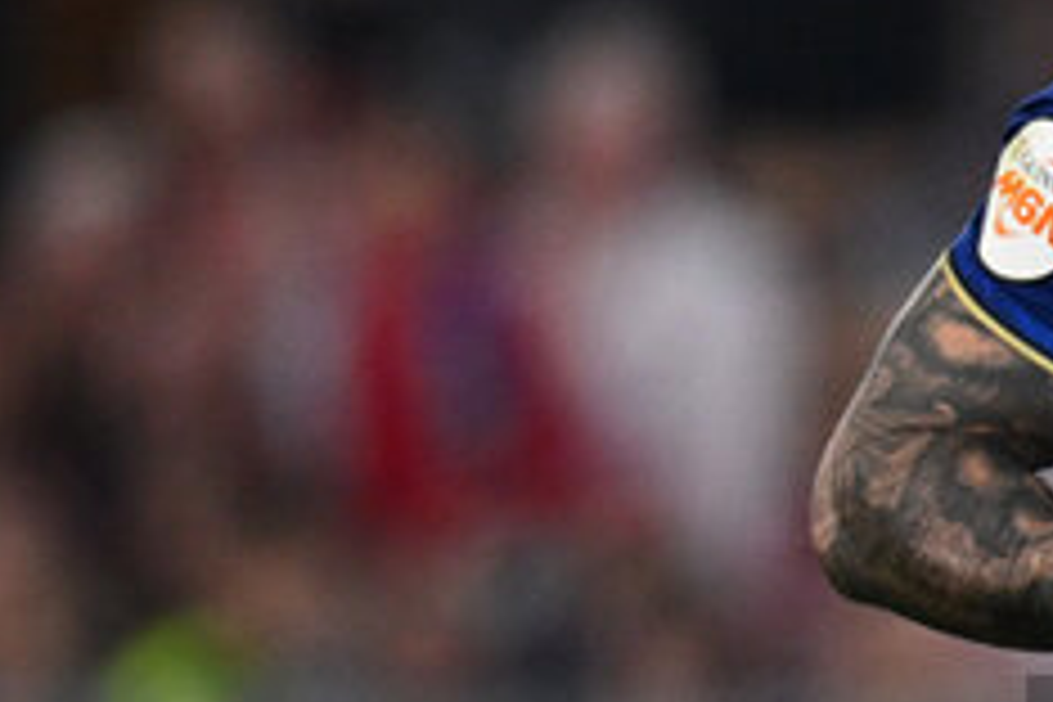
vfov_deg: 0.6
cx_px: 1467
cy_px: 796
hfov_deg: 0.8
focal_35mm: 2445
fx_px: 71511
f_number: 4
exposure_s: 1/1600
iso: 2500
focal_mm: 560
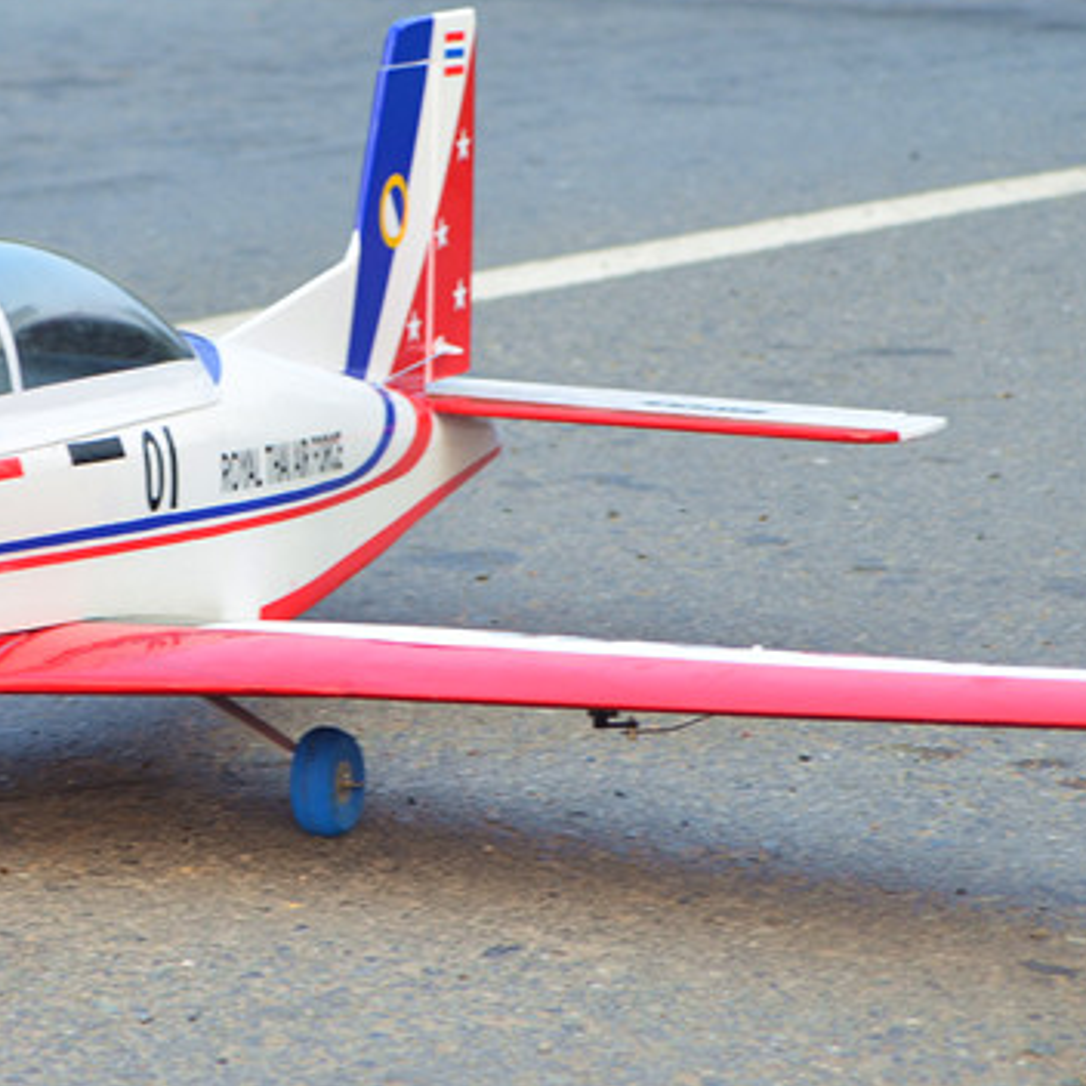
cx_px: -56
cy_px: 474
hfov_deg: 9.7
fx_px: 6353
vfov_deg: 9.8
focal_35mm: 179
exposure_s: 1/50
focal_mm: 62
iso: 160
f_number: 5
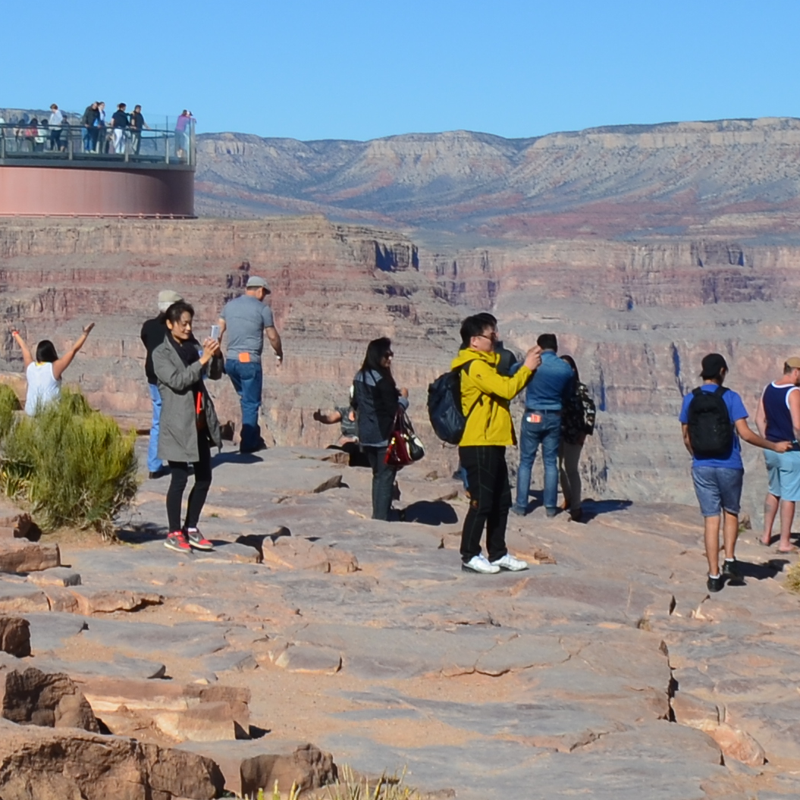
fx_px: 2798
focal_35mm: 107
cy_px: -52
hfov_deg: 16.1
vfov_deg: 15.9
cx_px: 86
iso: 100
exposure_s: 1/200
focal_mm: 18
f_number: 13
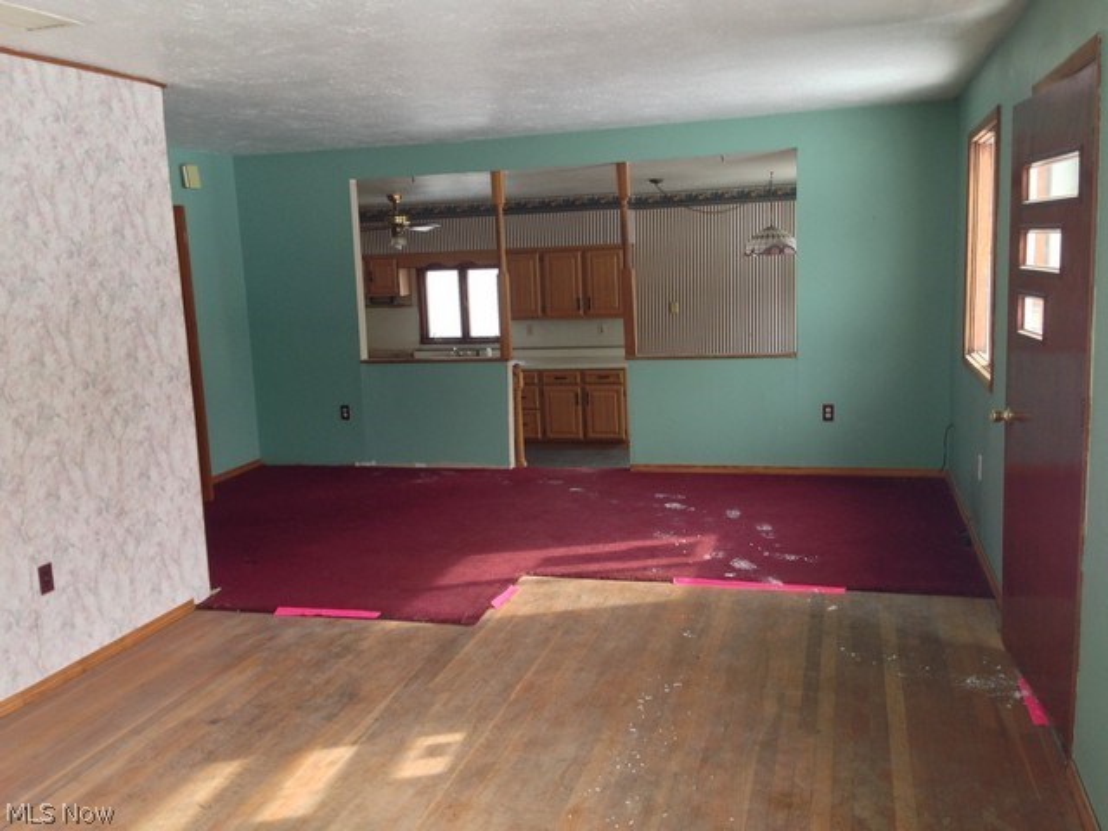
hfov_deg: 55.4
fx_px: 1056
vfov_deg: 42.9
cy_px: 416
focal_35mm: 33
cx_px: 554
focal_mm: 4.12
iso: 50
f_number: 2.4
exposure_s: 1/40
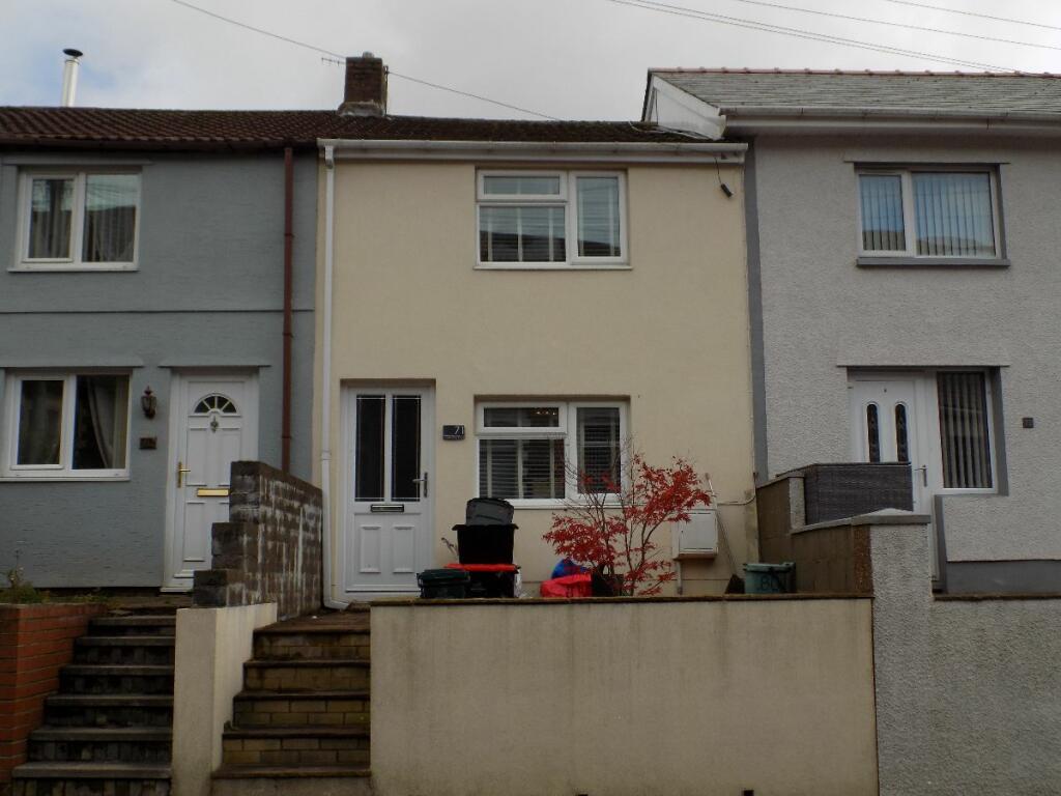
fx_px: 1134
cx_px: 530
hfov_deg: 50.1
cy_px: 398
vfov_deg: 38.7
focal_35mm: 37
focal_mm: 6.6
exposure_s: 1/800
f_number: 3.5
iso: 80
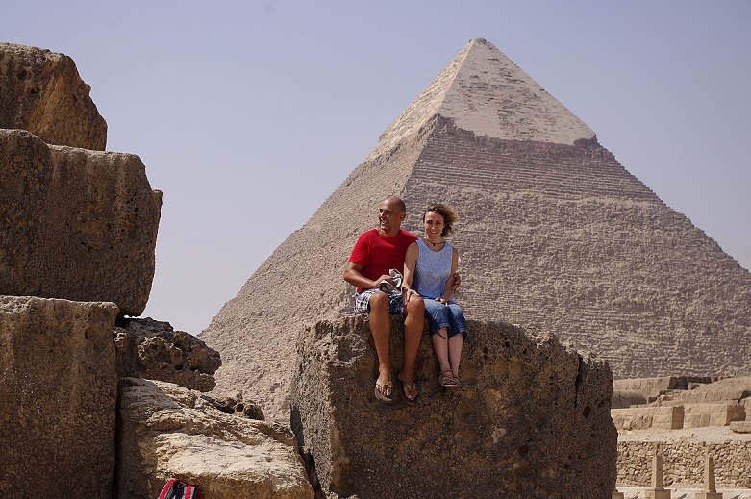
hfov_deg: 27.0
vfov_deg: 18.1
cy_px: 250
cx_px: 376
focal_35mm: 75
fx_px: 1563
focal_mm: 50
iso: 200
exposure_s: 1/1000
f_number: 7.1
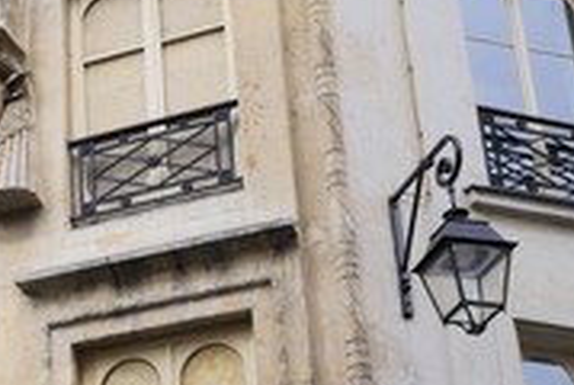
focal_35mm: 89
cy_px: 270
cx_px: -35
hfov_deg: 21.8
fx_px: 1421
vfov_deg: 15.4
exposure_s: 1/200
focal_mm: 38
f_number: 6.3
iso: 200
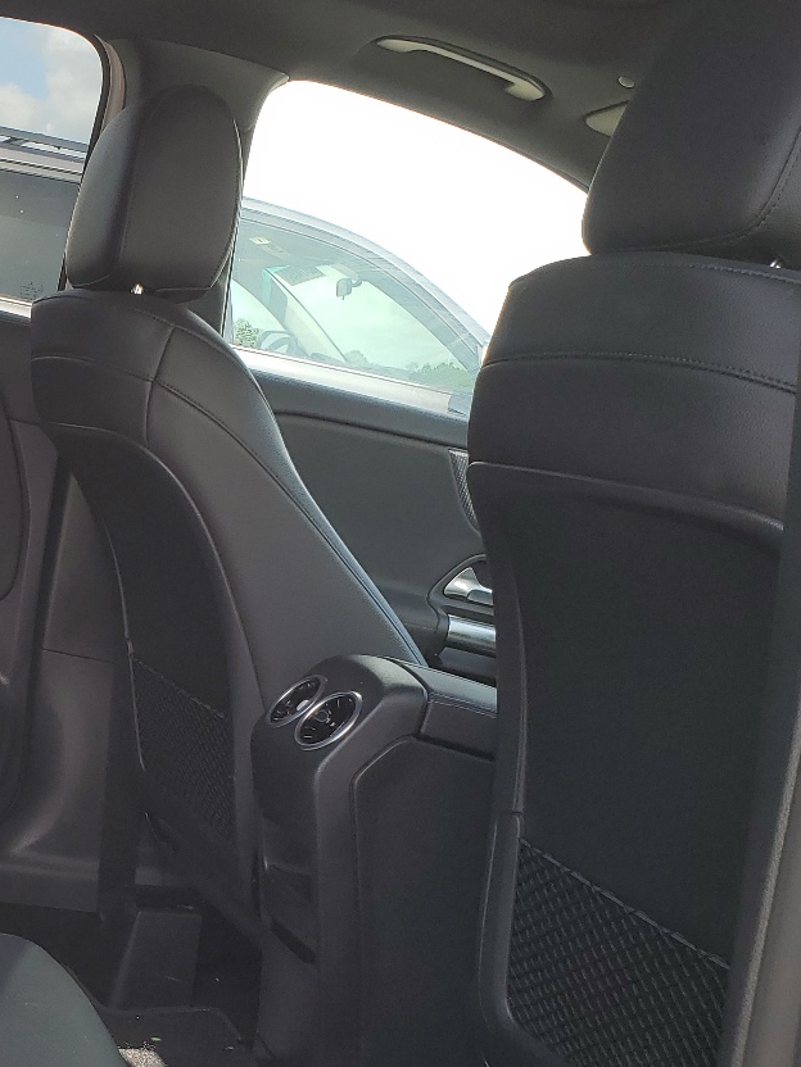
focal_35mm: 50
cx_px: -39
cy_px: 612
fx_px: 1543
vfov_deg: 38.1
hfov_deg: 27.1
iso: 50
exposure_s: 1/256
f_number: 1.5
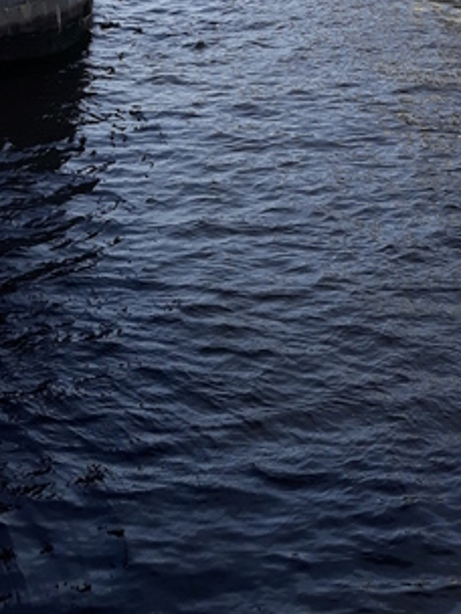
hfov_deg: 20.7
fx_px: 1261
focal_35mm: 71
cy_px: -28
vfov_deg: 25.7
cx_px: 188
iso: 40
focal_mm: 3.71
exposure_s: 1/997
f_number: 1.7
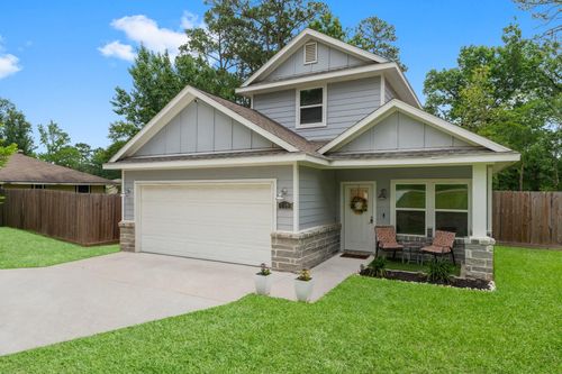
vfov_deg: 59.0
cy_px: 187
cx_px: 281
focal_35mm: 21
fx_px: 331
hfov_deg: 80.7
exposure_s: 1/1250
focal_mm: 21.2
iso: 640
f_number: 9
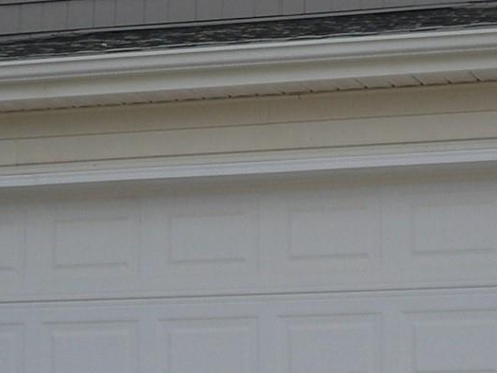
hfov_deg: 13.3
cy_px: 62
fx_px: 2124
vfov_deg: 10.0
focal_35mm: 148
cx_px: 330
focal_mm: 6.3
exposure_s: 1/123
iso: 50
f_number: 6.4
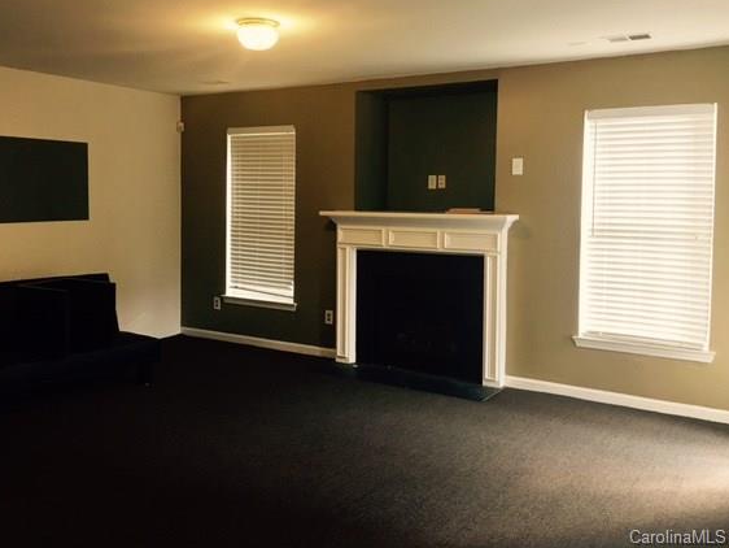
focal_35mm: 33
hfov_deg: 55.3
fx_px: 695
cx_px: 363
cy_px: 238
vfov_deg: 42.9
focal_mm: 4.15
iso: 32
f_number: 2.2
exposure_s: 1/15
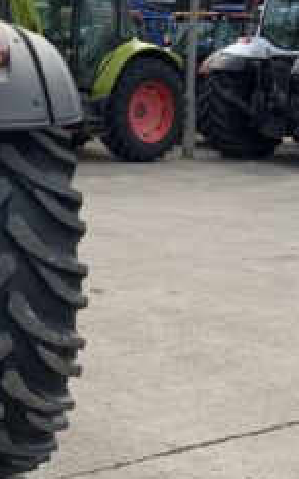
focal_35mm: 84
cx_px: -152
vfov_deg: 24.3
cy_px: 111
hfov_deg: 14.5
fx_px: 1097
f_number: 1.8
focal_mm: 3
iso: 16
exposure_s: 1/883
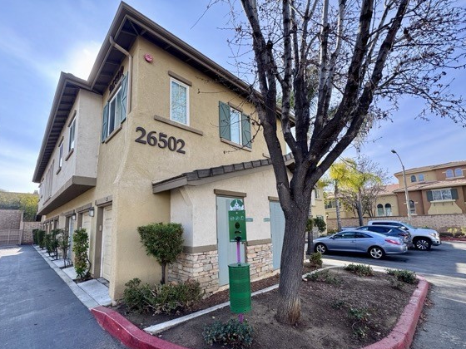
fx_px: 215
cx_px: 228
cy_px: 199
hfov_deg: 94.5
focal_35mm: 16
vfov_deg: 77.7
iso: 40
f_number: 2.2
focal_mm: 2.22
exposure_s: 1/467
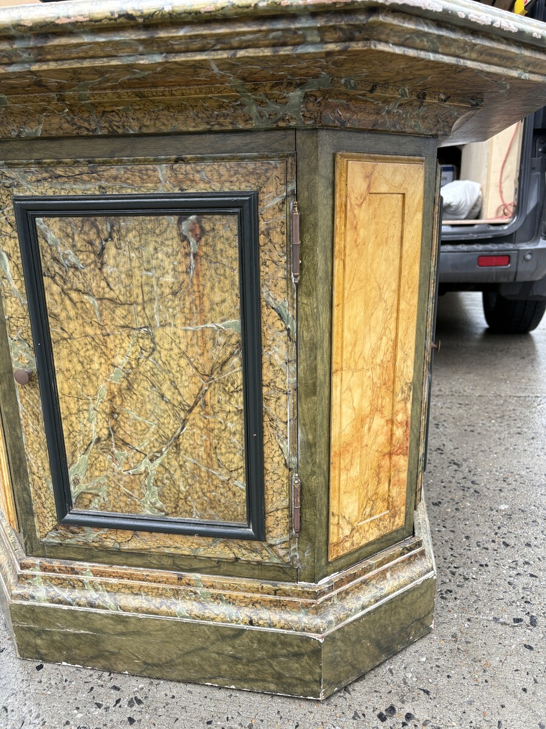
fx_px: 547
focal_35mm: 26
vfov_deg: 67.3
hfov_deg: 53.1
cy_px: 364
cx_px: 273
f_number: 1.6
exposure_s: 1/221
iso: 40
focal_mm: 5.96
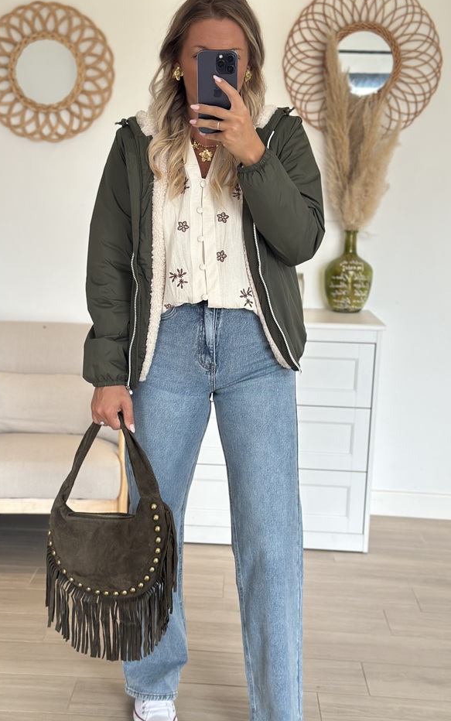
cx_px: 186
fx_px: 1081
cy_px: 381
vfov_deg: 36.9
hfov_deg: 23.5
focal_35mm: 55
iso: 125
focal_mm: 6.86
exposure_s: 1/167
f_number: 1.78
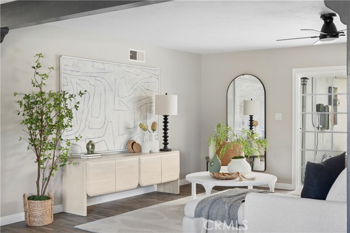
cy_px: 116
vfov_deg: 29.8
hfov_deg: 43.6
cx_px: 175
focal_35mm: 45
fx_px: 437
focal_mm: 30
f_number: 9
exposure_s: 1/1.67
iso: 320
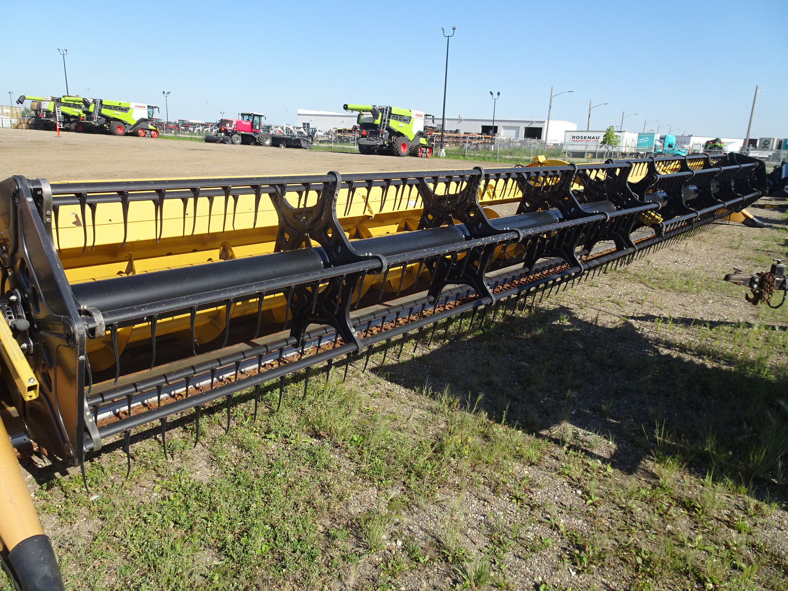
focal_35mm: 24
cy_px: 296
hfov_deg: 71.6
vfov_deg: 56.8
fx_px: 546
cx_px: 394
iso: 80
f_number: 3.5
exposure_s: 1/640
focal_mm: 4.1
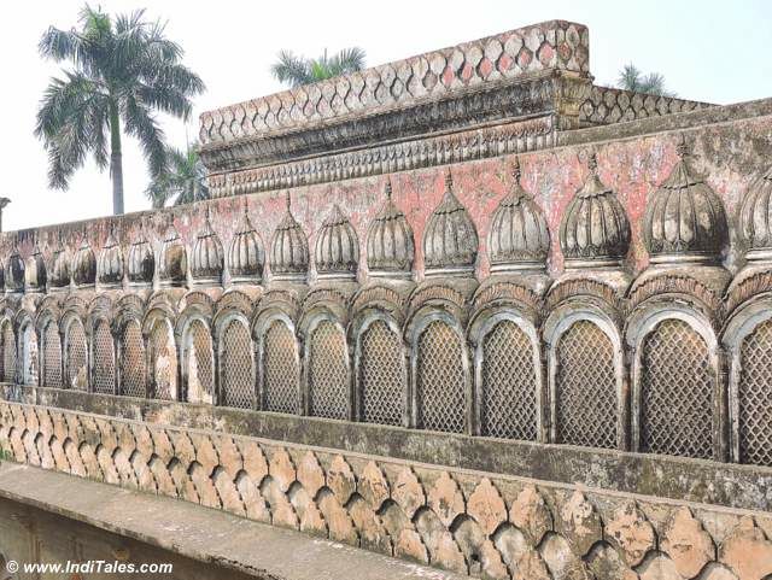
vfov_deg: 29.1
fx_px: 1116
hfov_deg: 38.2
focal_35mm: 50
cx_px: 386
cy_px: 290
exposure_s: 1/400
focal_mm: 9
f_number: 4
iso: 100
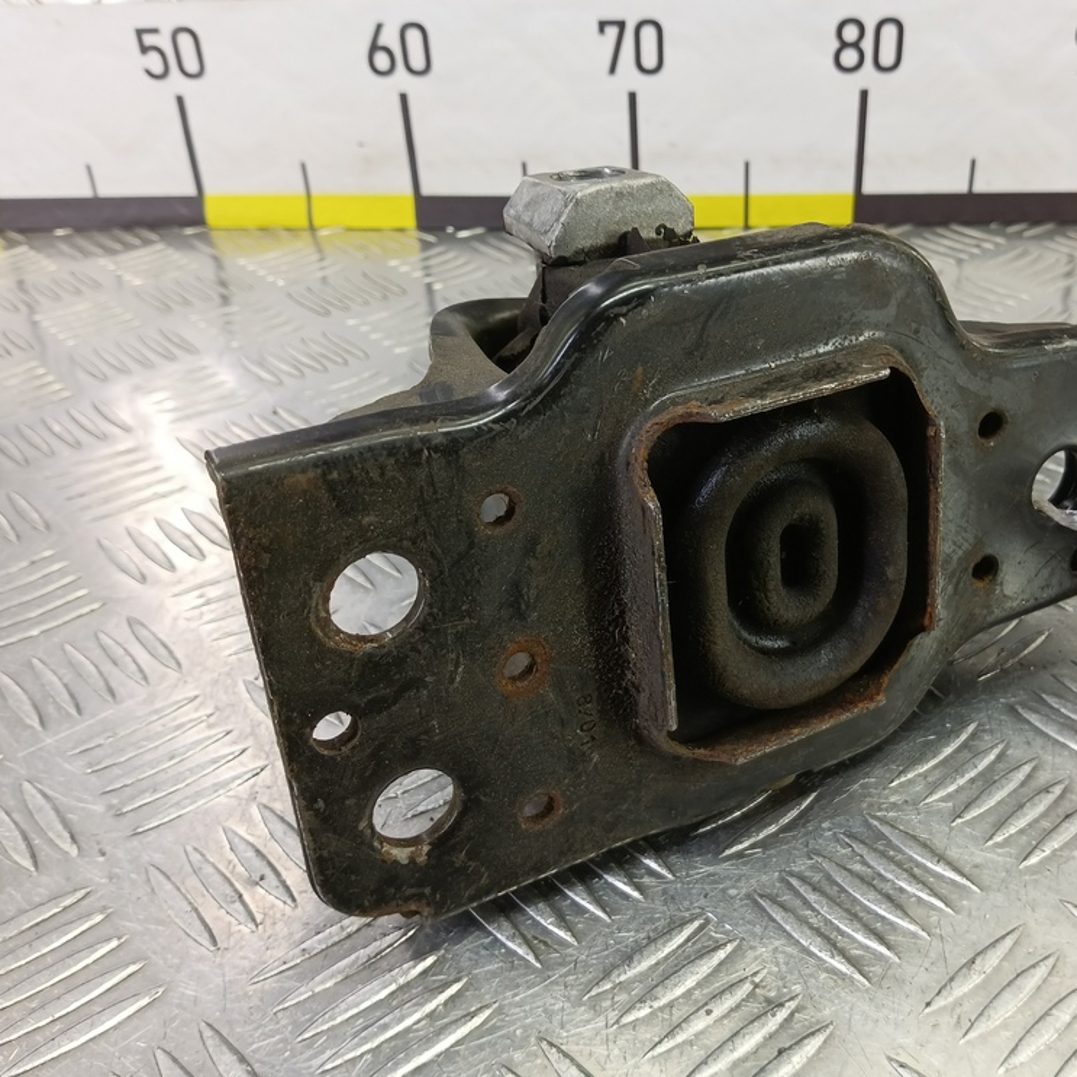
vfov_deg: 57.3
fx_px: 986
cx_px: 694
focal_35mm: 28
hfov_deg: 56.4
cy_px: 526
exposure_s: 1/50
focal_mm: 4.11
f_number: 1.6
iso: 171
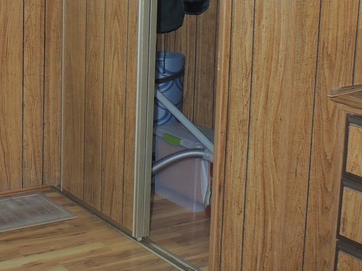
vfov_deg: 14.1
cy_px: 31
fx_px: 1087
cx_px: 98
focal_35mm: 104
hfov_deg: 18.8
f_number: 3.4
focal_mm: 7.6
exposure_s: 1/30
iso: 200
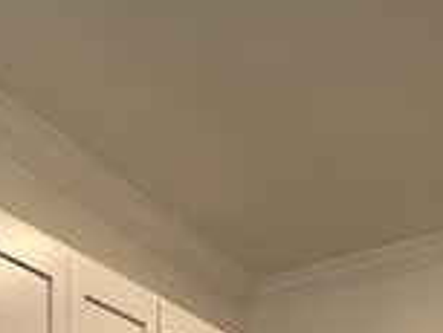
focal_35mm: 68
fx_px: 871
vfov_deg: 15.6
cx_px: -151
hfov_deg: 24.5
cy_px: 724
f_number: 1.8
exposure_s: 1/120
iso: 250
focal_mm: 1.57
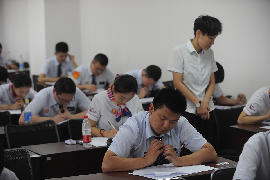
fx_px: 764
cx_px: 135
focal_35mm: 102
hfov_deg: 20.0
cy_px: 90
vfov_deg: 13.4
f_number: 3.5
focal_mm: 102
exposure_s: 1/125
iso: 1000
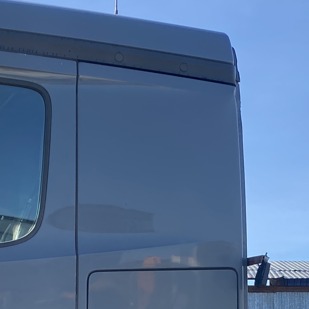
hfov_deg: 18.4
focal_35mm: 93
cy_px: 349
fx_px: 939
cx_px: 273
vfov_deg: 17.9
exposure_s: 1/1330
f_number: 1.8
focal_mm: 4.25
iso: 32
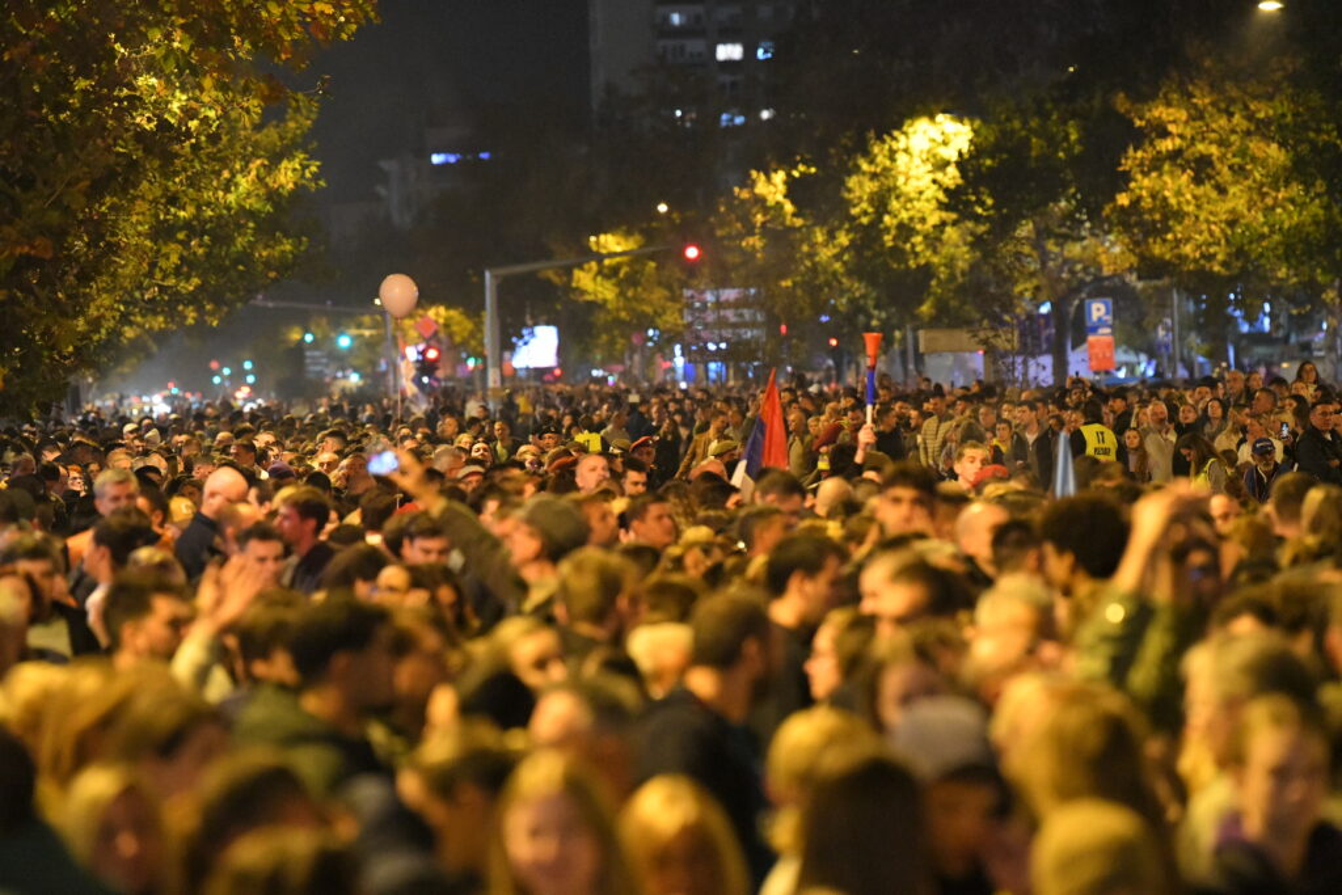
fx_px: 7456
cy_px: 448
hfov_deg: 10.3
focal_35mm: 200
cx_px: 671
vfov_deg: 6.9
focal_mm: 200
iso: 10000
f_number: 4
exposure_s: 1/100
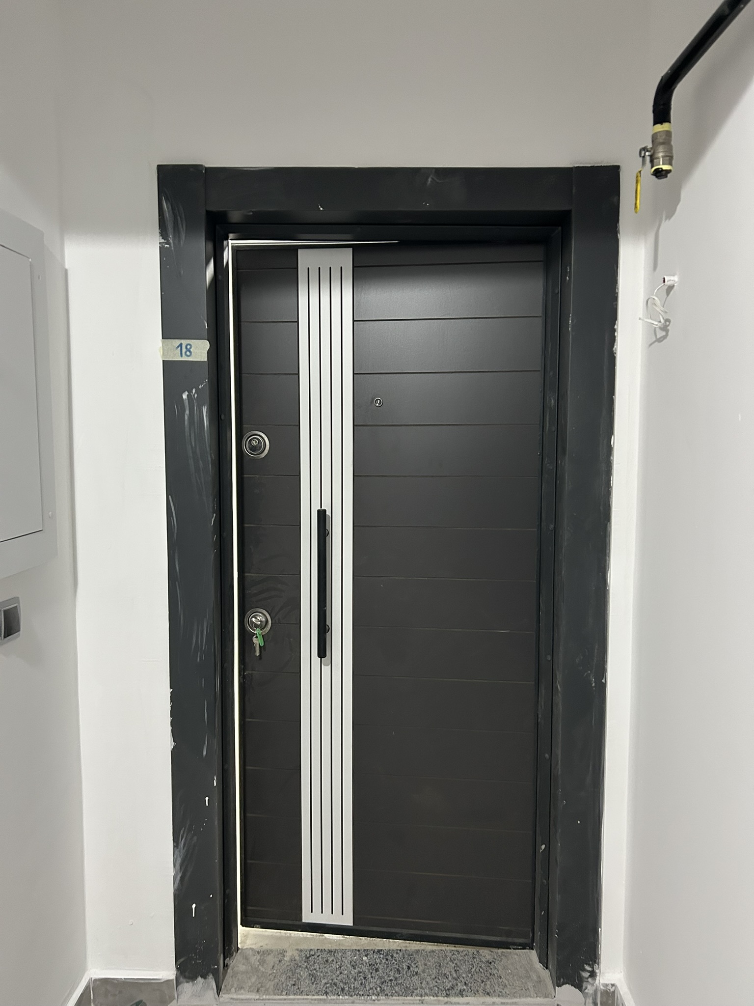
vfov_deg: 67.3
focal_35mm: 26
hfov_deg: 53.1
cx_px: 377
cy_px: 503
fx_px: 755
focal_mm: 5.7
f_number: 1.5
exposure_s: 1/33
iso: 400
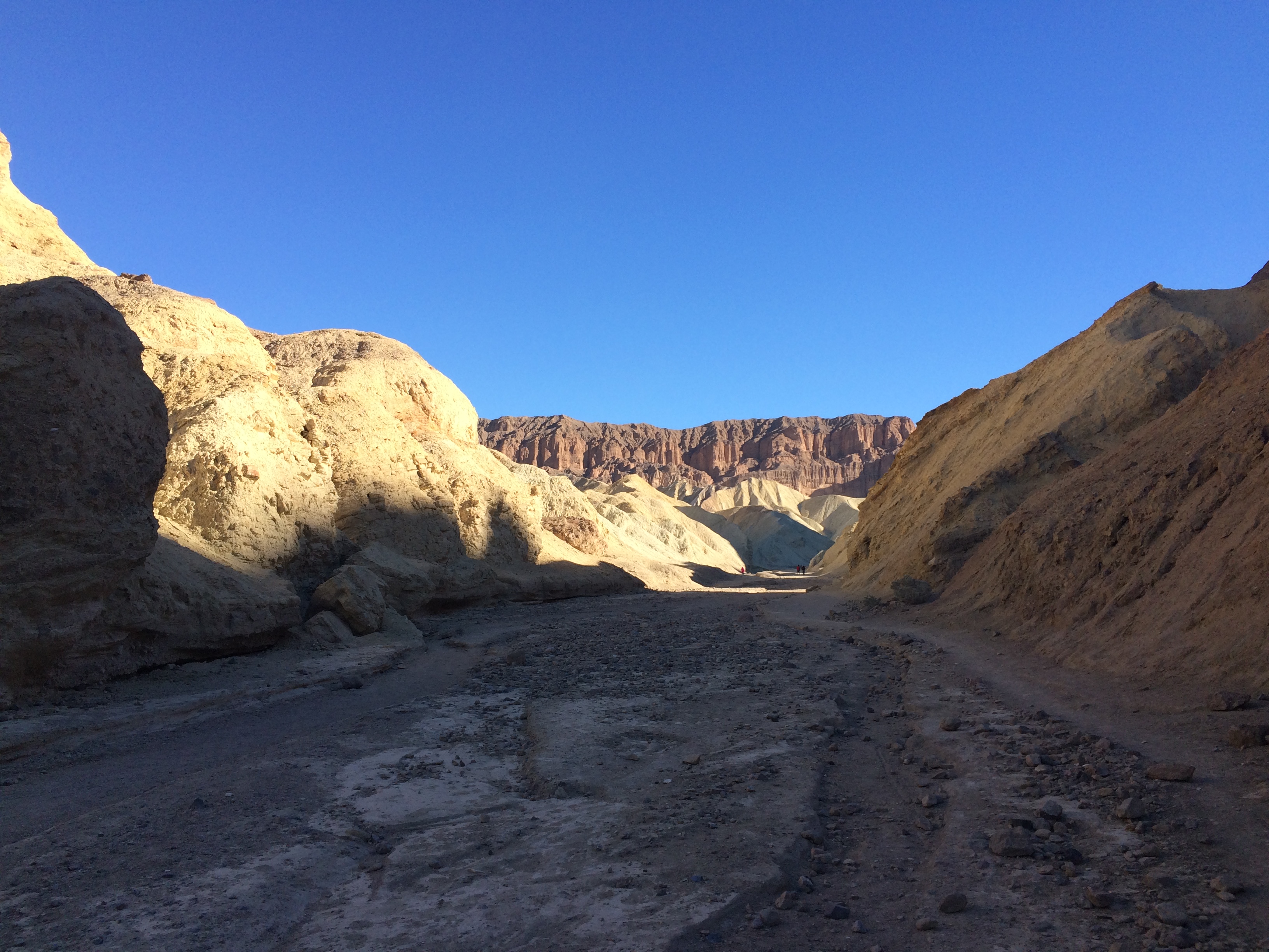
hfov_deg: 61.7
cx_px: 634
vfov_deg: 48.2
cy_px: 476
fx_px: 1063
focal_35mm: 29
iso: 32
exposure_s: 1/1368
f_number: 2.2
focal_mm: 4.15
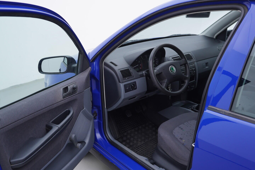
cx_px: 128
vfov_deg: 36.9
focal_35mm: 36
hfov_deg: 53.1
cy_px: 85
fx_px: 255
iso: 125
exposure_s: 1/60
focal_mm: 24
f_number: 3.2
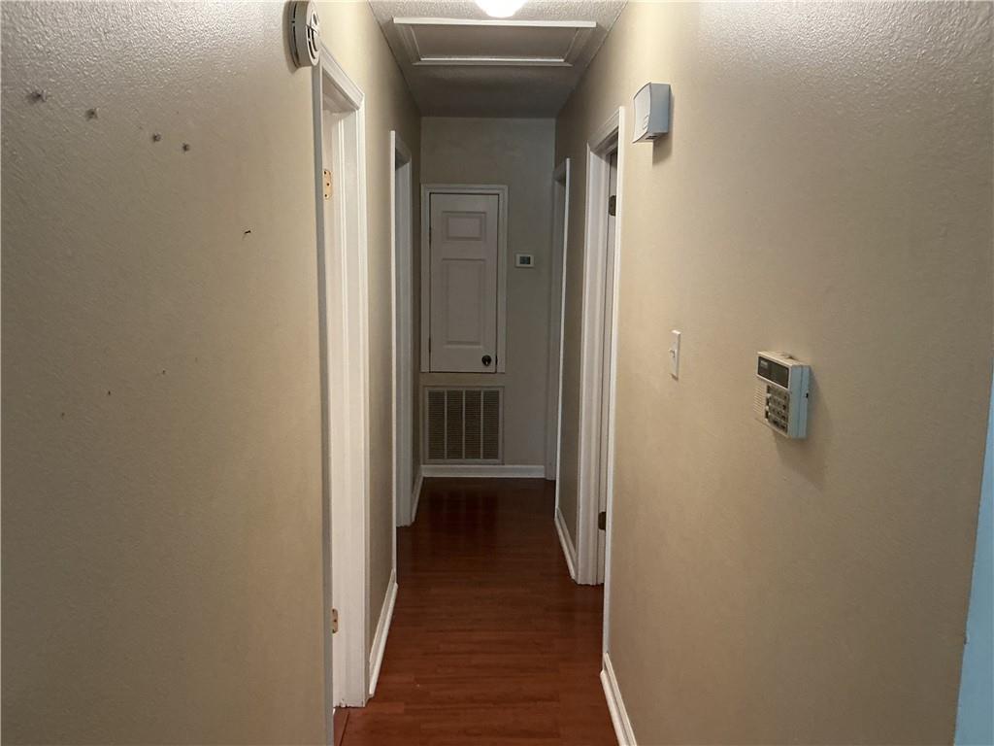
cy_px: 373
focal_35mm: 29
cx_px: 497
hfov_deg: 61.7
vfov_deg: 48.2
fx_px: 833
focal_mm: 3
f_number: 1.8
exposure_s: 1/60
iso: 200
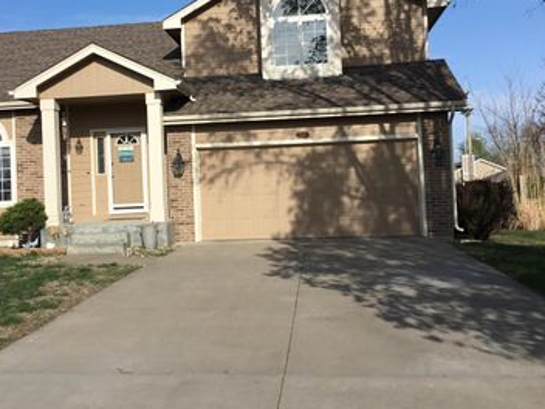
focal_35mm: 44
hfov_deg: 42.6
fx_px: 693
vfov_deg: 32.8
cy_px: 162
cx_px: 204
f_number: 2.4
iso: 25
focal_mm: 3.3
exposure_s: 1/1508
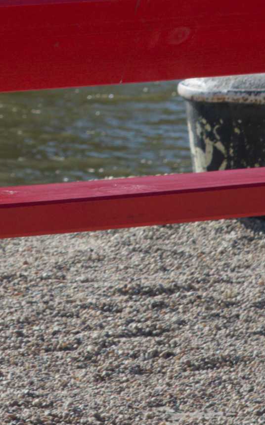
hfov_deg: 4.6
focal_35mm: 285
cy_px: -314
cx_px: -95
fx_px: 3294
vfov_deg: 7.2
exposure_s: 1/1000
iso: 100
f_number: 4
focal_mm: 26
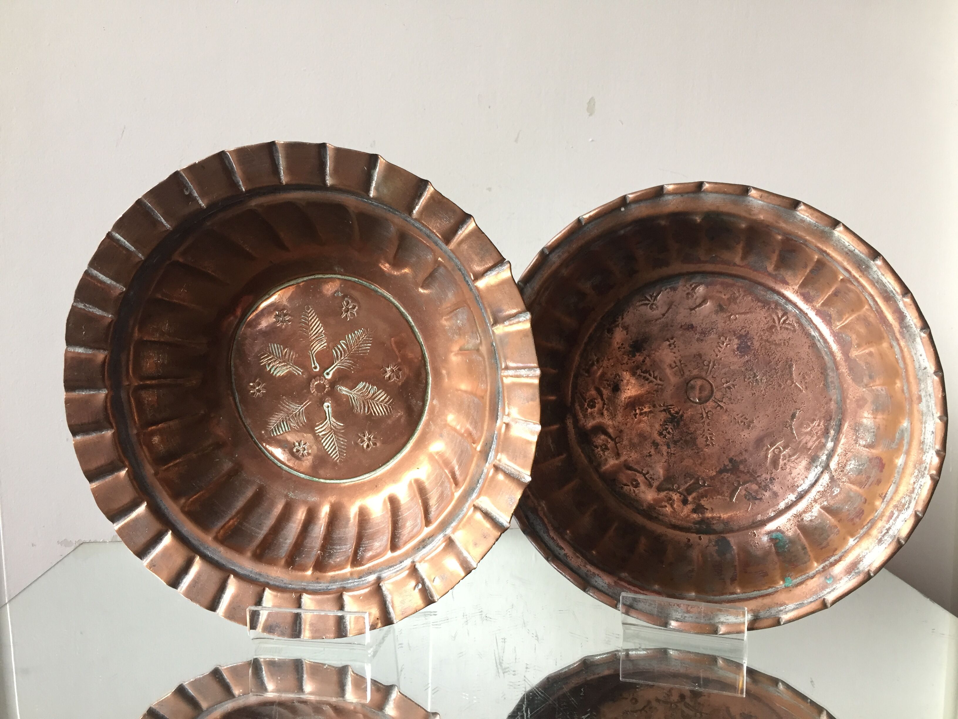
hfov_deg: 61.7
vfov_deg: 48.2
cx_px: 479
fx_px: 803
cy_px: 360
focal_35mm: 29
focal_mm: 4.15
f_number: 2.2
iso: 125
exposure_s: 1/33
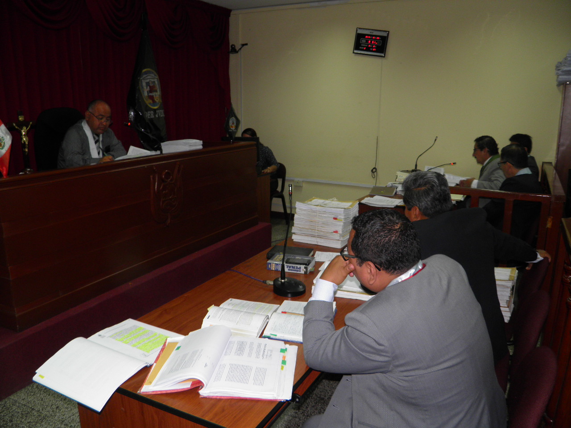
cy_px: 214
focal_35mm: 28
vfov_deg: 49.7
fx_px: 462
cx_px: 286
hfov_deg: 63.4
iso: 100
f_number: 2.8
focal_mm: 4.9
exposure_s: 1/30
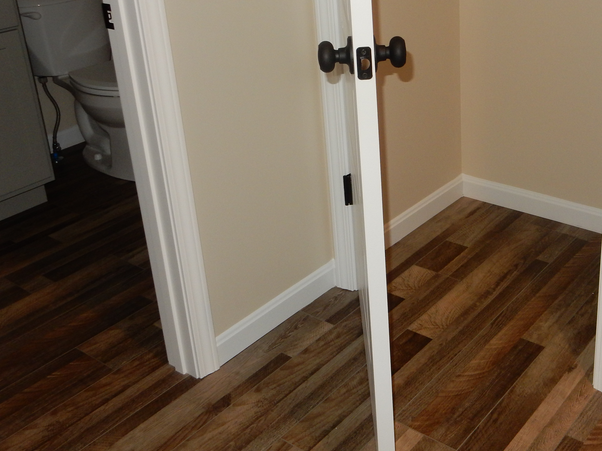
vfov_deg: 31.8
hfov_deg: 41.4
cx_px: 414
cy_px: 132
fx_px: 783
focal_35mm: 45
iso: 200
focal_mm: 5.4
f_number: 4
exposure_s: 1/30
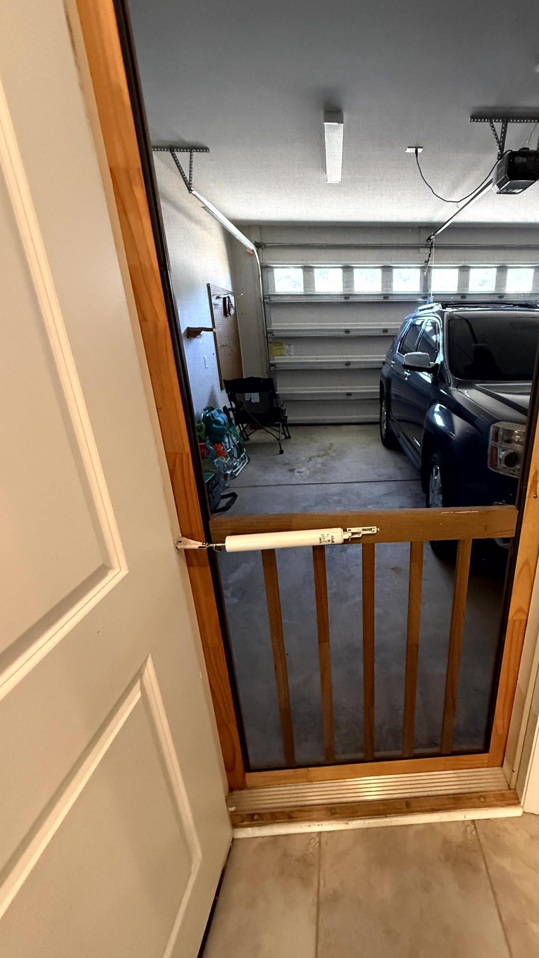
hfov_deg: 65.1
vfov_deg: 99.4
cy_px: 482
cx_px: 365
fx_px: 407
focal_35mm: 16
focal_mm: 2.22
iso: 800
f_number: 2.2
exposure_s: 1/60
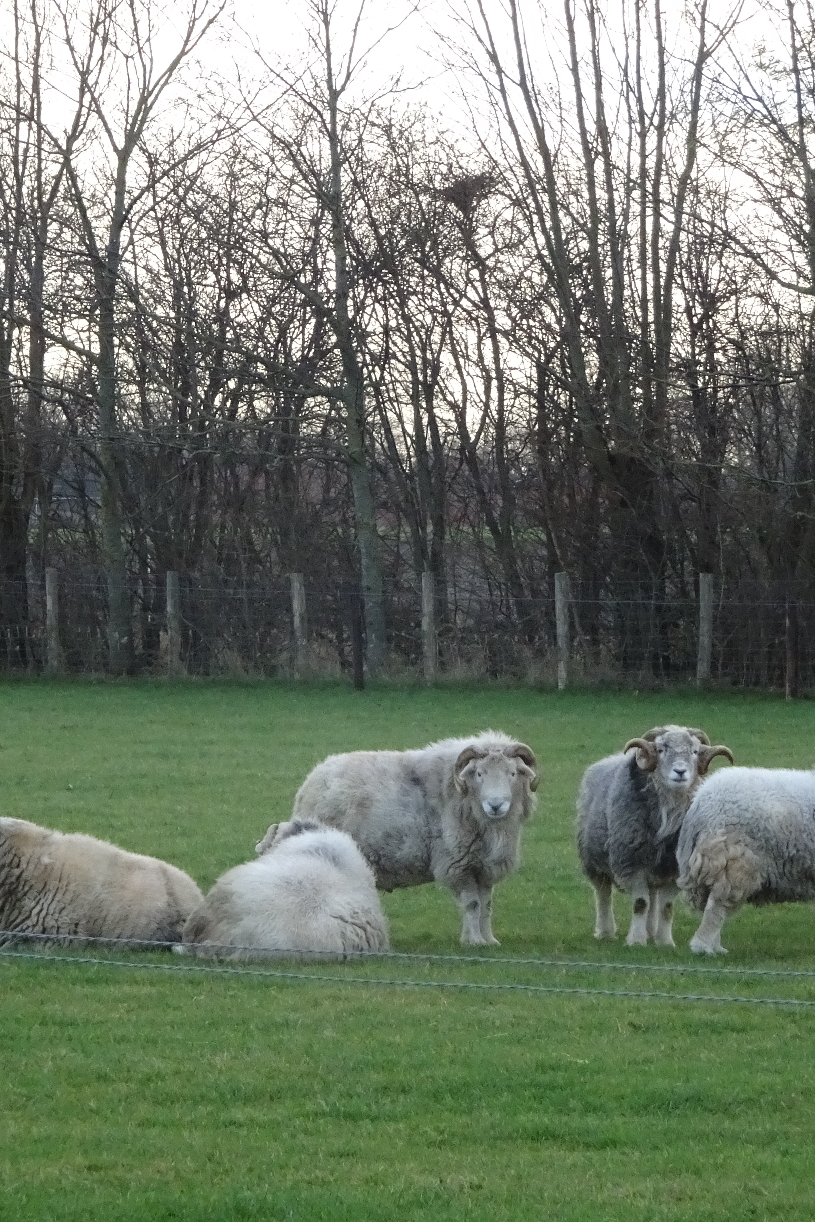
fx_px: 8929
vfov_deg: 7.8
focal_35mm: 263
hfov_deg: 5.2
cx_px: 361
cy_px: 611
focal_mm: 32.24
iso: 500
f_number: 5.6
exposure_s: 1/200
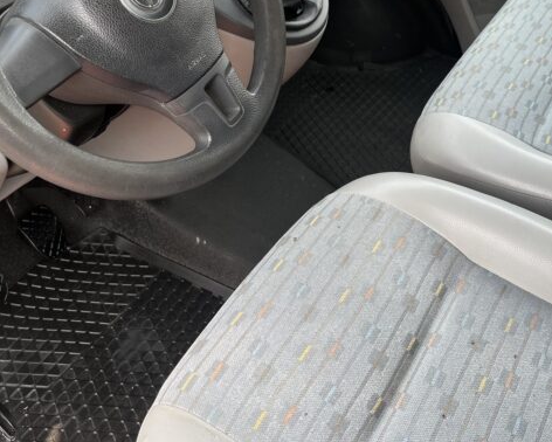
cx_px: 261
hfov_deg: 42.9
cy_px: 102
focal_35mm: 43
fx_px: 703
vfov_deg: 34.1
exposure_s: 1/172
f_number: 1.6
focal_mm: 5.1
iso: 50
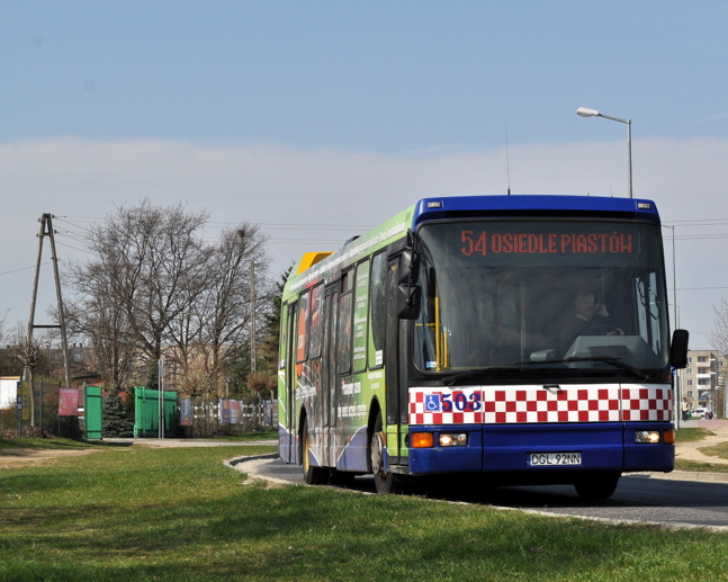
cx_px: 505
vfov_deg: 14.3
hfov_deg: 17.8
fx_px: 2318
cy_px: 270
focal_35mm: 108
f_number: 13
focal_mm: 55
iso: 200
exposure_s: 1/640
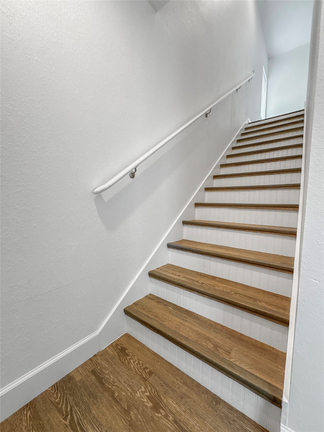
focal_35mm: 14
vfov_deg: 102.1
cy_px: 216
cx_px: 162
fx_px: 175
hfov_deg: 85.7
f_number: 2.2
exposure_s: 1/120
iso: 160
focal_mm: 2.22
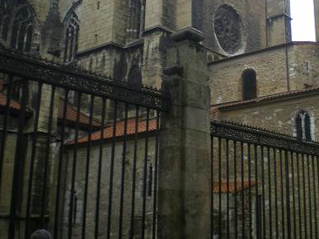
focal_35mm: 55
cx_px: 228
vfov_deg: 26.3
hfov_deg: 34.4
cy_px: 67
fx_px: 507
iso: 64
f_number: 3.1
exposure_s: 1/200
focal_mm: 6.3
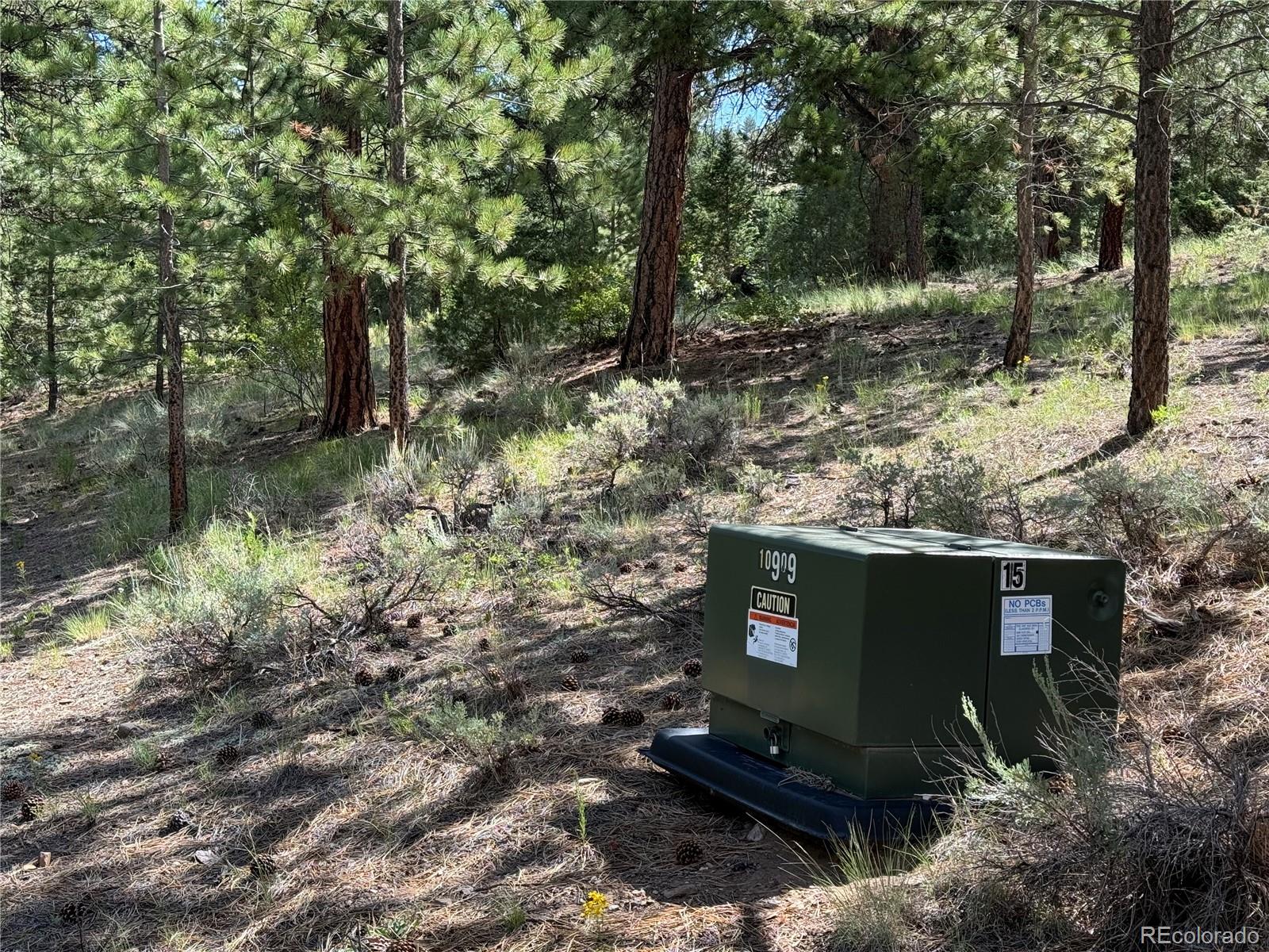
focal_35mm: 48
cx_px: 634
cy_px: 476
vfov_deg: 30.3
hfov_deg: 39.7
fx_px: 1760
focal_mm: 6.76
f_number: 1.78
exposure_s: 1/685
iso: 64
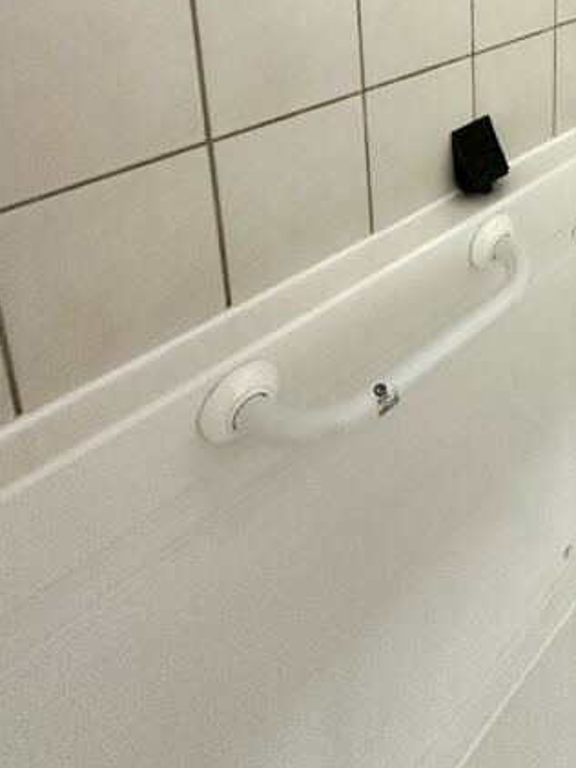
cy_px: -14
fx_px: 687
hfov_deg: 39.3
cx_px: 594
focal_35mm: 31
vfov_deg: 47.5
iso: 250
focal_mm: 2.22
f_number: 2.2
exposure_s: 1/50
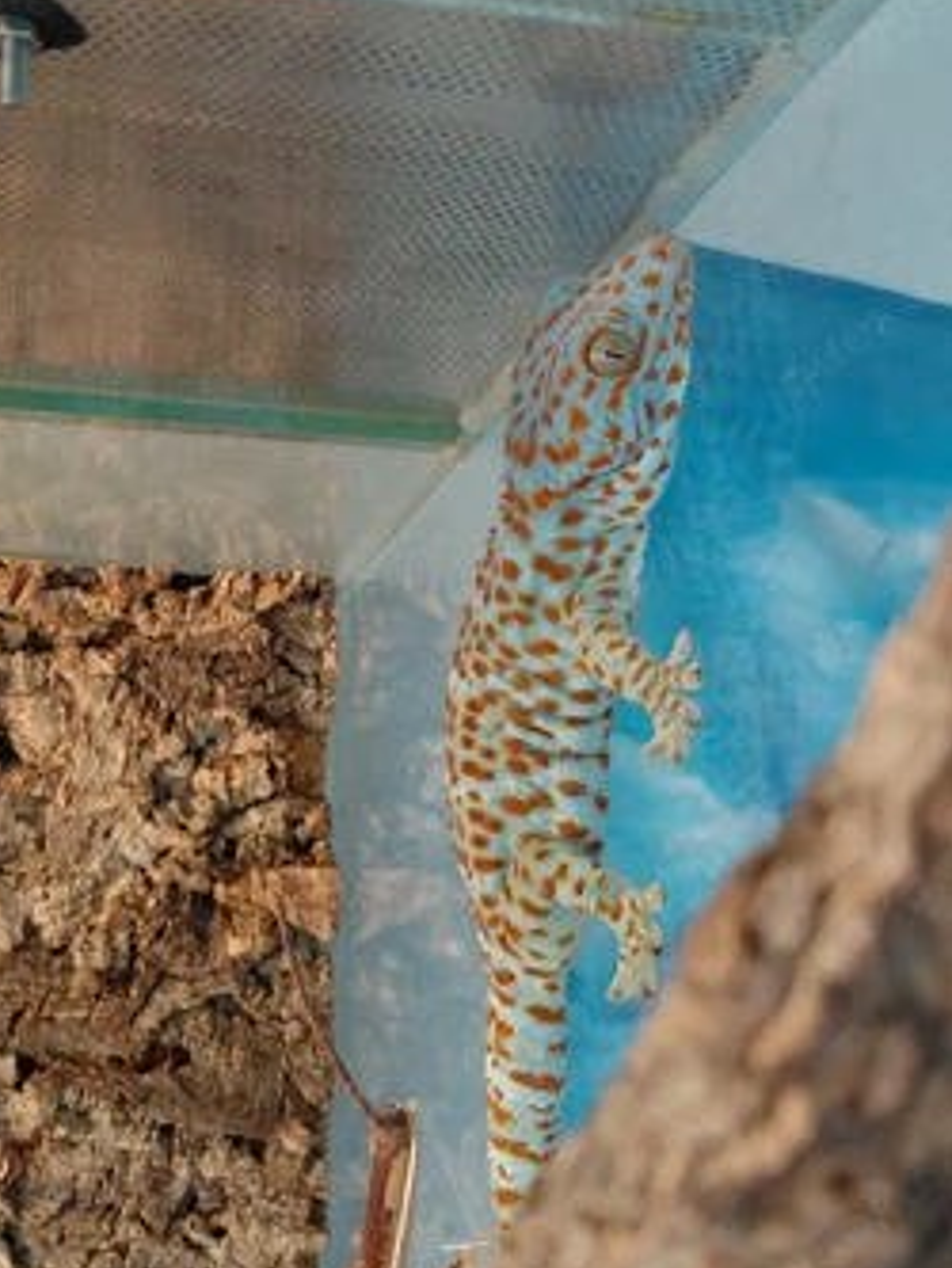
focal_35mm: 30
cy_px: 651
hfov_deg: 46.6
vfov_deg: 59.9
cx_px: 388
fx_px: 1099
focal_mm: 4.69
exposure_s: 1/25.1
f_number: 1.8
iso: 320
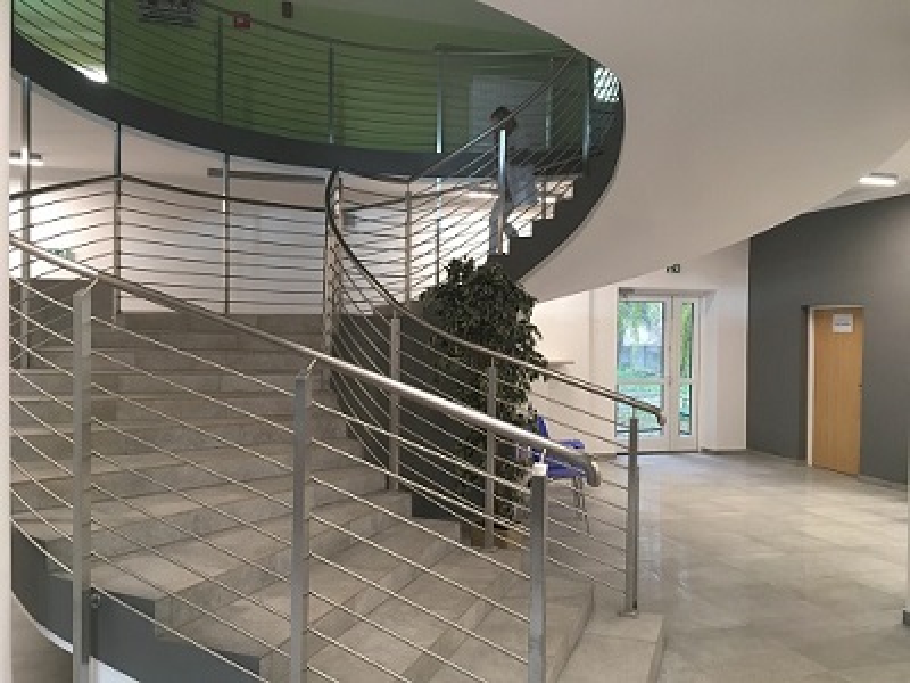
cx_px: 455
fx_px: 762
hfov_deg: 61.7
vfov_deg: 48.2
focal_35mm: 29
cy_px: 342
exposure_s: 1/33
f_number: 2.2
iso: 125
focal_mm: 4.15
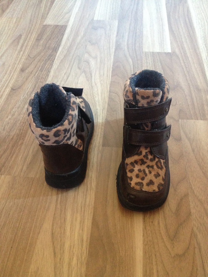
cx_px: 104
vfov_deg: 52.6
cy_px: 138
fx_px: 280
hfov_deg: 40.7
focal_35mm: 35
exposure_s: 1/15
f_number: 2.4
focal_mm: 4.28
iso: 400
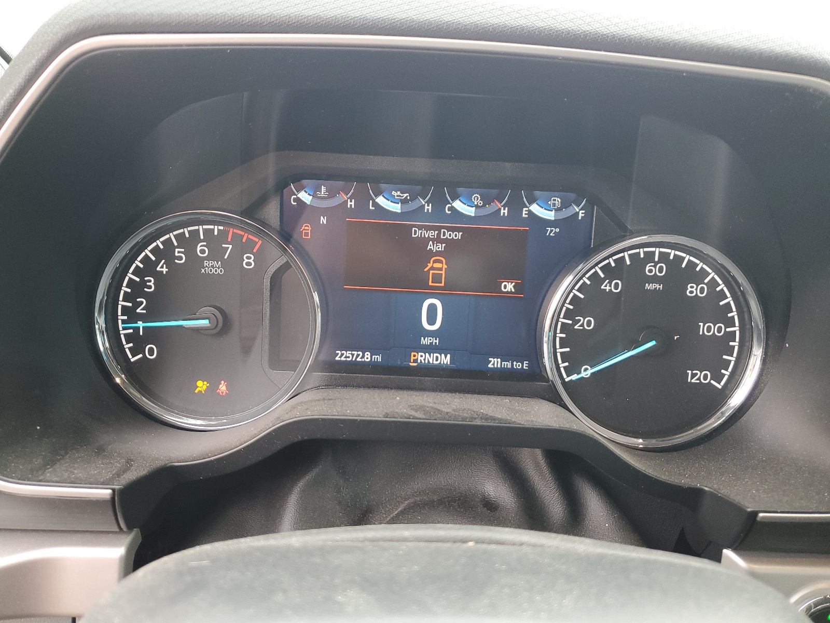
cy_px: 312
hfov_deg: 67.3
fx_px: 623
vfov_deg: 53.1
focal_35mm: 26
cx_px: 415
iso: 98
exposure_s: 1/60.2
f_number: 1.5
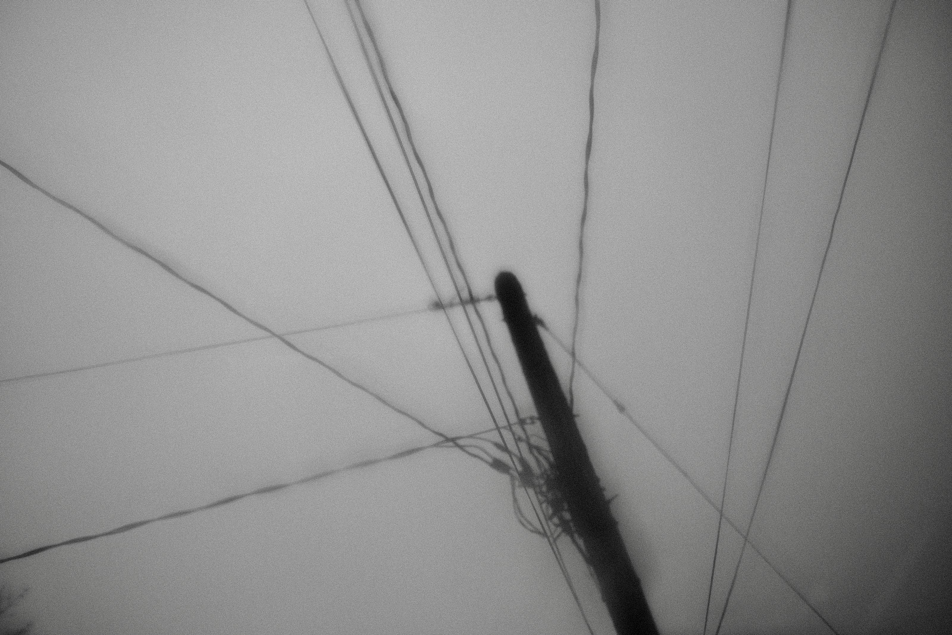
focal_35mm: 53
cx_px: 476
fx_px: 1402
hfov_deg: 37.5
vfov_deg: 25.5
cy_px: 318
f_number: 1.4
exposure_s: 1/2000
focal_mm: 35
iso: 250
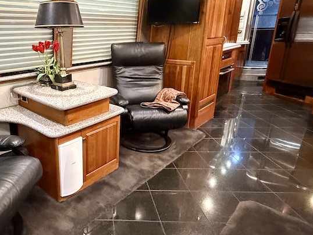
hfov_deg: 63.7
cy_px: 99
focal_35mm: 26
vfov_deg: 52.9
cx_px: 81
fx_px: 235
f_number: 2.2
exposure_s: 1/40
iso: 1250
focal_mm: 2.22
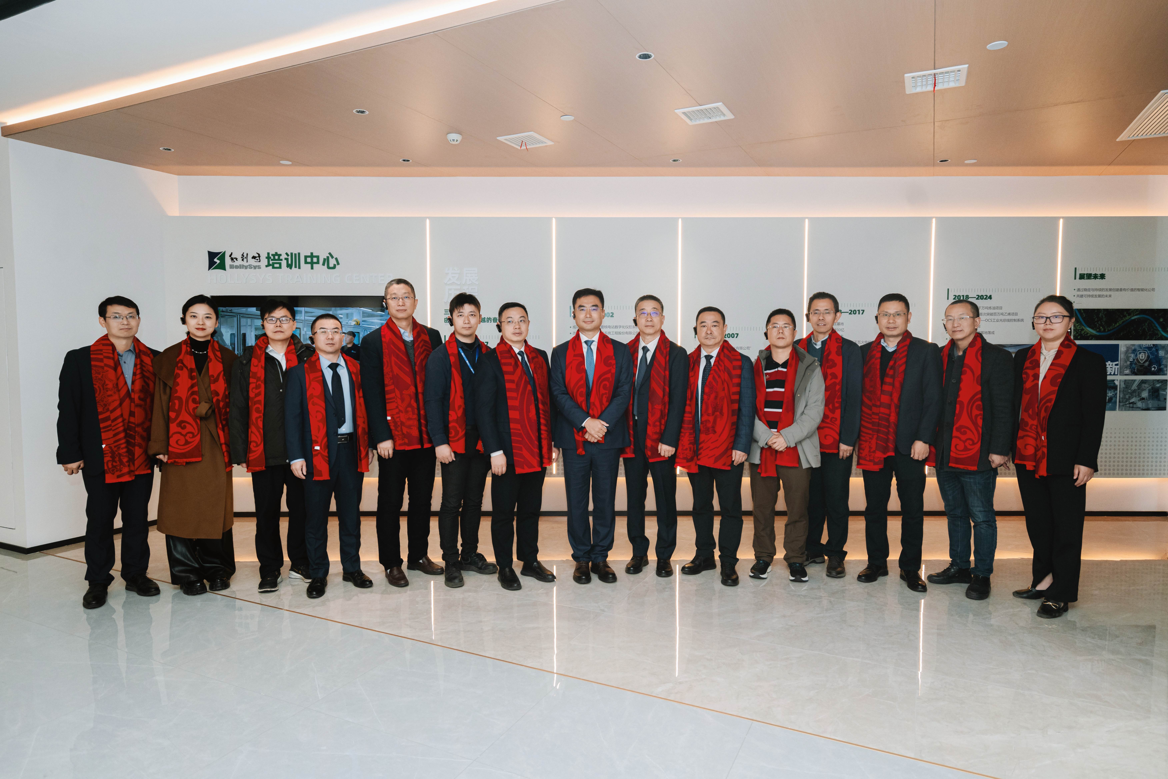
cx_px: 584
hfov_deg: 81.2
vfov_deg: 59.5
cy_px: 390
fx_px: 681
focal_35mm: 21
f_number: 4
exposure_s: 1/250
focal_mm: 21
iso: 1000
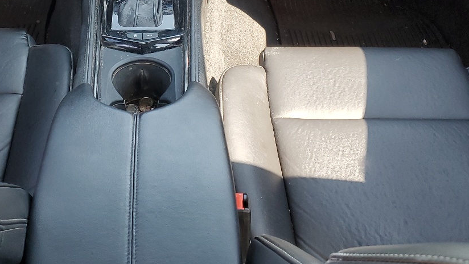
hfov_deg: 37.1
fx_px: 684
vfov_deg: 21.1
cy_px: 1
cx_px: 130
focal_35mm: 55
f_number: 1.5
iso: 61
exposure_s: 1/120
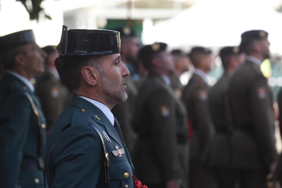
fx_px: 1567
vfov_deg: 6.9
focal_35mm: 200
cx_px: 141
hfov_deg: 10.3
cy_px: 94
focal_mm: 200
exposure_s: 1/250
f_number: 5
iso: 250
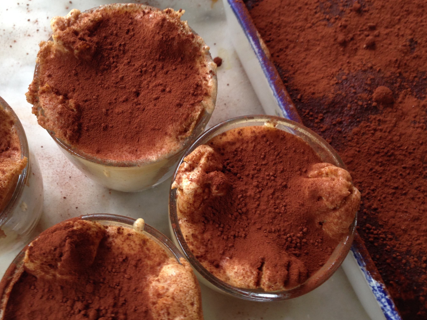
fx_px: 493
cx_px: 181
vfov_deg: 35.9
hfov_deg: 46.6
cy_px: 174
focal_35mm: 40
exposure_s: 1/24
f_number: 2.4
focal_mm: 4.12
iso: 50
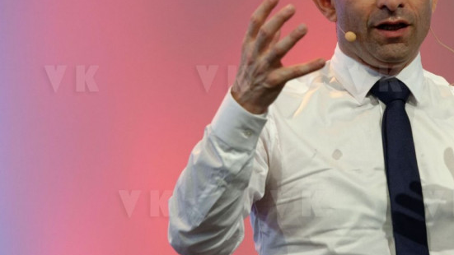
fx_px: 4524
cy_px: 104
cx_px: 297
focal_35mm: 376
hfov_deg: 5.7
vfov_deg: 3.2
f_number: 4
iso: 1000
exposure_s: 1/500
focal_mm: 165
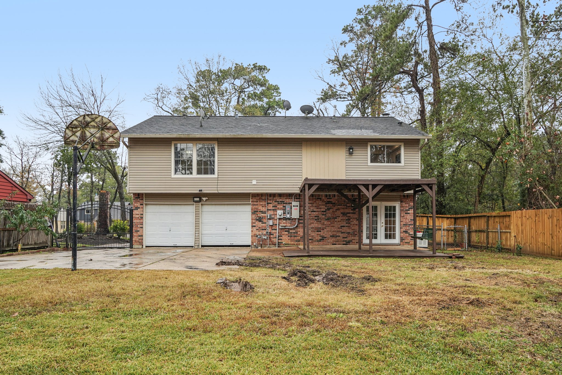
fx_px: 375
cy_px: 188
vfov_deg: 53.1
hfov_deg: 73.7
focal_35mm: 24
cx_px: 281
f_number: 8
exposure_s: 1/320
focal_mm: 24
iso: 500
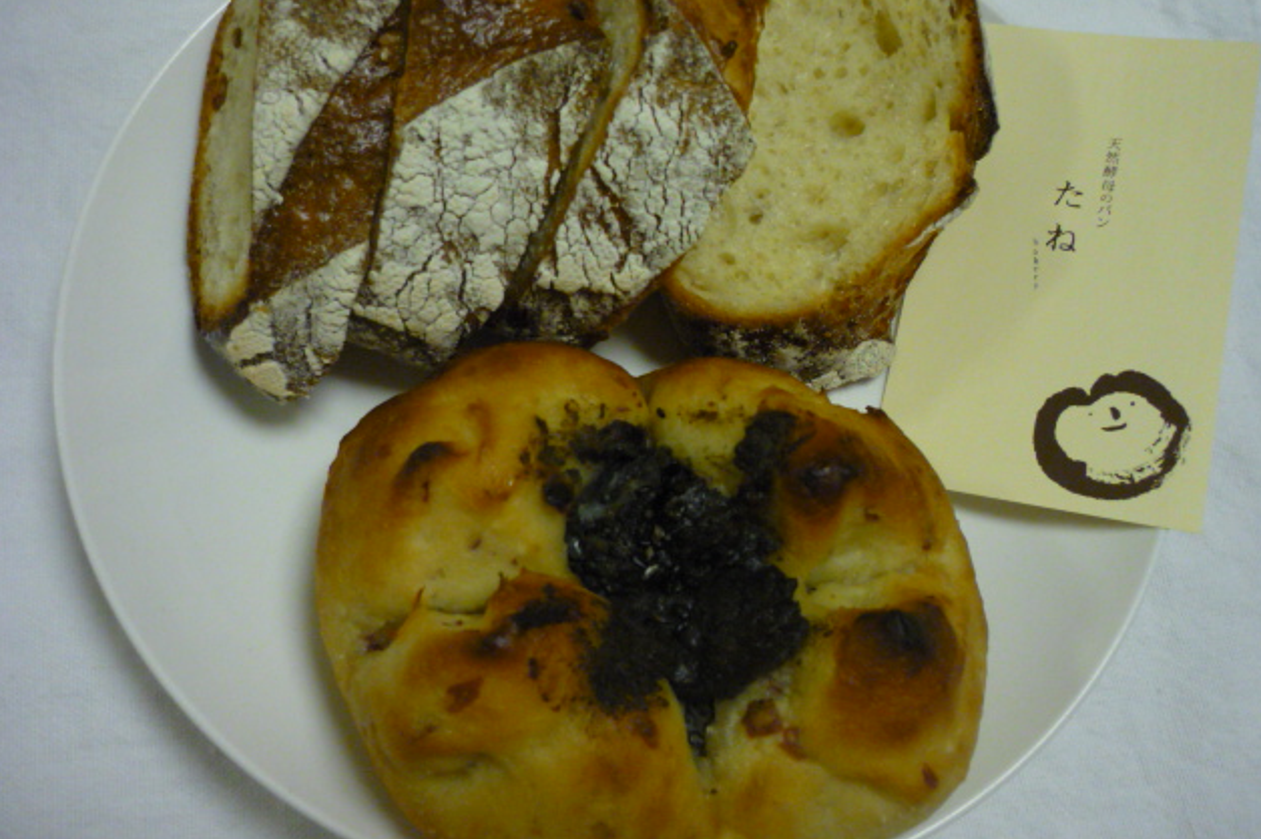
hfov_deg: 54.5
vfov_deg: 37.7
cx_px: 628
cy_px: 359
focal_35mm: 35
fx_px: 1225
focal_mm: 5.5
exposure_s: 1/30
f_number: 2.8
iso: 400
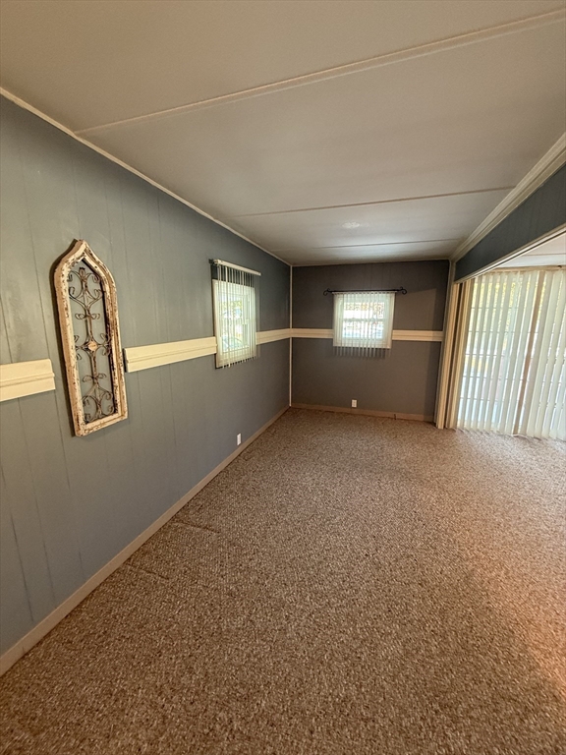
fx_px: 305
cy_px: 378
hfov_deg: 85.7
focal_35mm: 14
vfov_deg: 102.1
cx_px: 283
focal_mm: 2.22
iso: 400
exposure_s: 1/60
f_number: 2.2
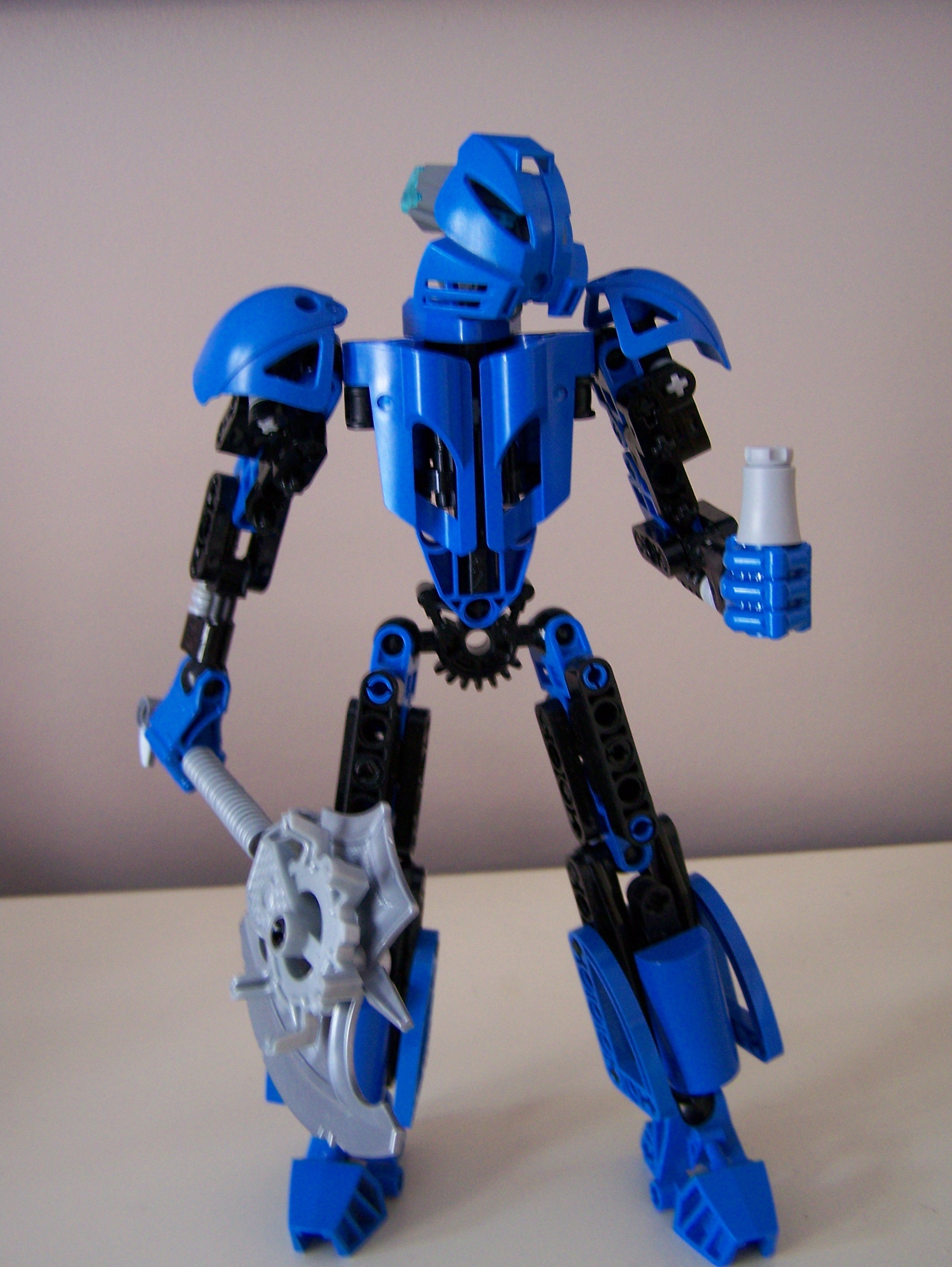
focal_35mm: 38
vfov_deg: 48.9
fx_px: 1392
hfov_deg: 37.8
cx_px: 476
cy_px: 634
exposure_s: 1/10
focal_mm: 6.3
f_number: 2.8
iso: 160
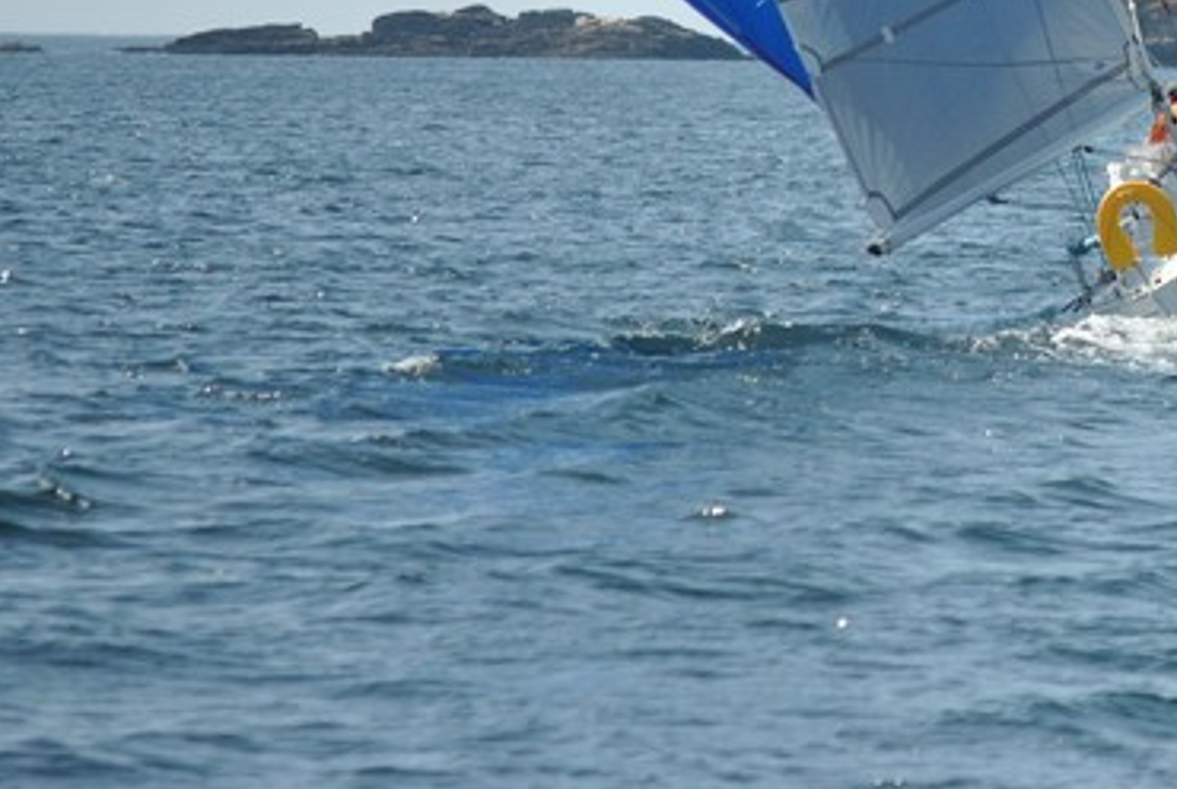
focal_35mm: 490
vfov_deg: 2.8
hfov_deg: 4.2
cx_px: 1292
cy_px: -130
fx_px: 16053
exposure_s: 1/1250
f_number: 5
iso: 200
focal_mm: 135
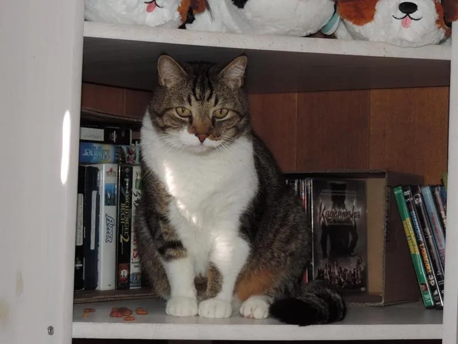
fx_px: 992
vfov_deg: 19.6
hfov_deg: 26.0
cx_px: 229
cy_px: 172
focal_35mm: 75
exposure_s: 1/50
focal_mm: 13.3
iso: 200
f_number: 3.9
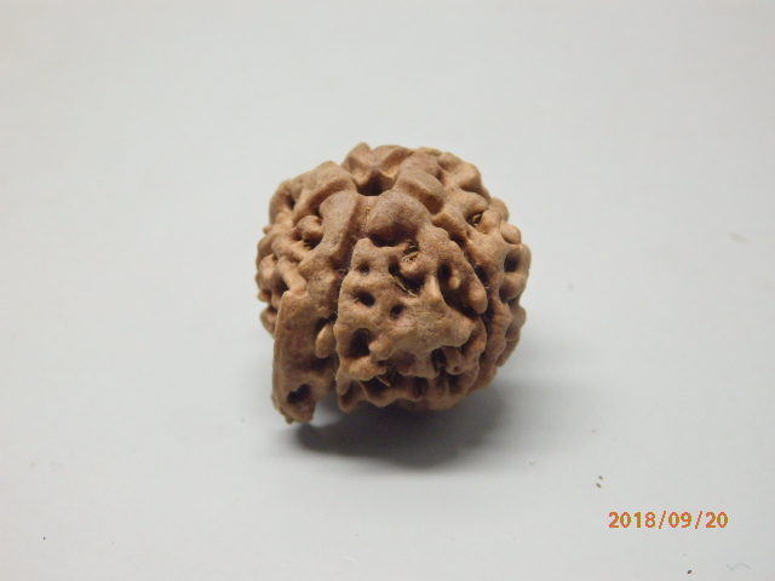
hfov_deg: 29.4
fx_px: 1478
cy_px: 290
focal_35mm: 66
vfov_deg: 22.3
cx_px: 388
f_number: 4.4
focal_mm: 11.9
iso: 500
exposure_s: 1/100
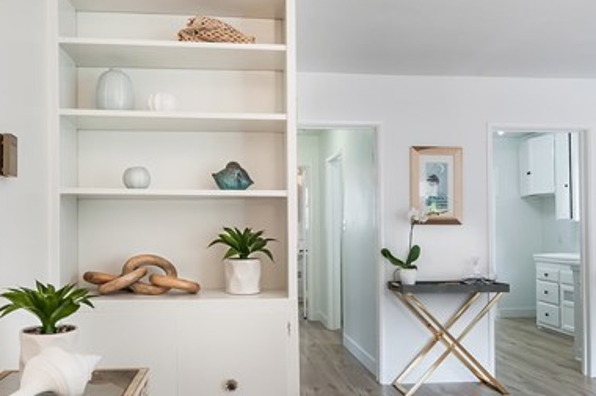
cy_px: 202
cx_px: 282
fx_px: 543
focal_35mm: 33
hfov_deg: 57.5
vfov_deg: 40.0
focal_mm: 13
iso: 200
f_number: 14
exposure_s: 1/3
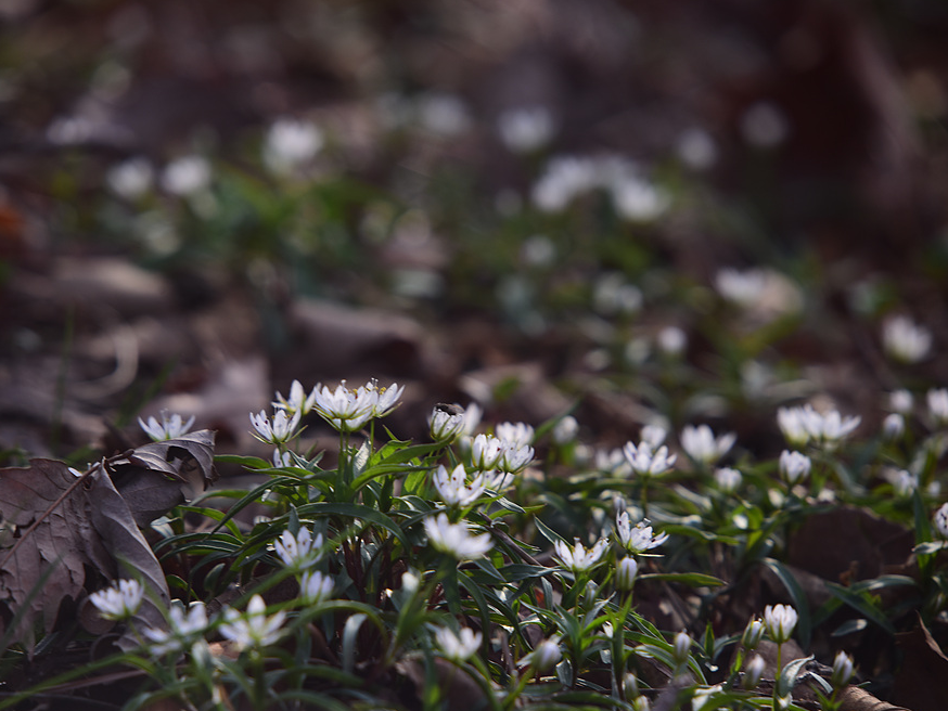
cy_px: 358
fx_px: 15067
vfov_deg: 2.7
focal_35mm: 550
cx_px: 434
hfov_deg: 3.6
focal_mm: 500
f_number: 8
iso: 200
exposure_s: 1/125
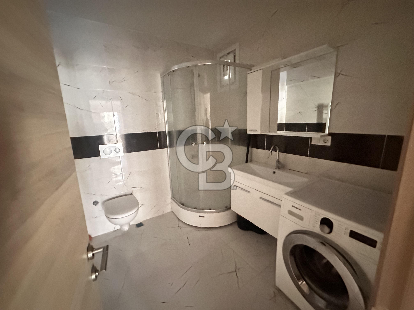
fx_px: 167
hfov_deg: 102.1
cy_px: 155
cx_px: 207
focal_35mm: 14
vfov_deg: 85.7
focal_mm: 2.22
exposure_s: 1/15
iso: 3200
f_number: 2.2
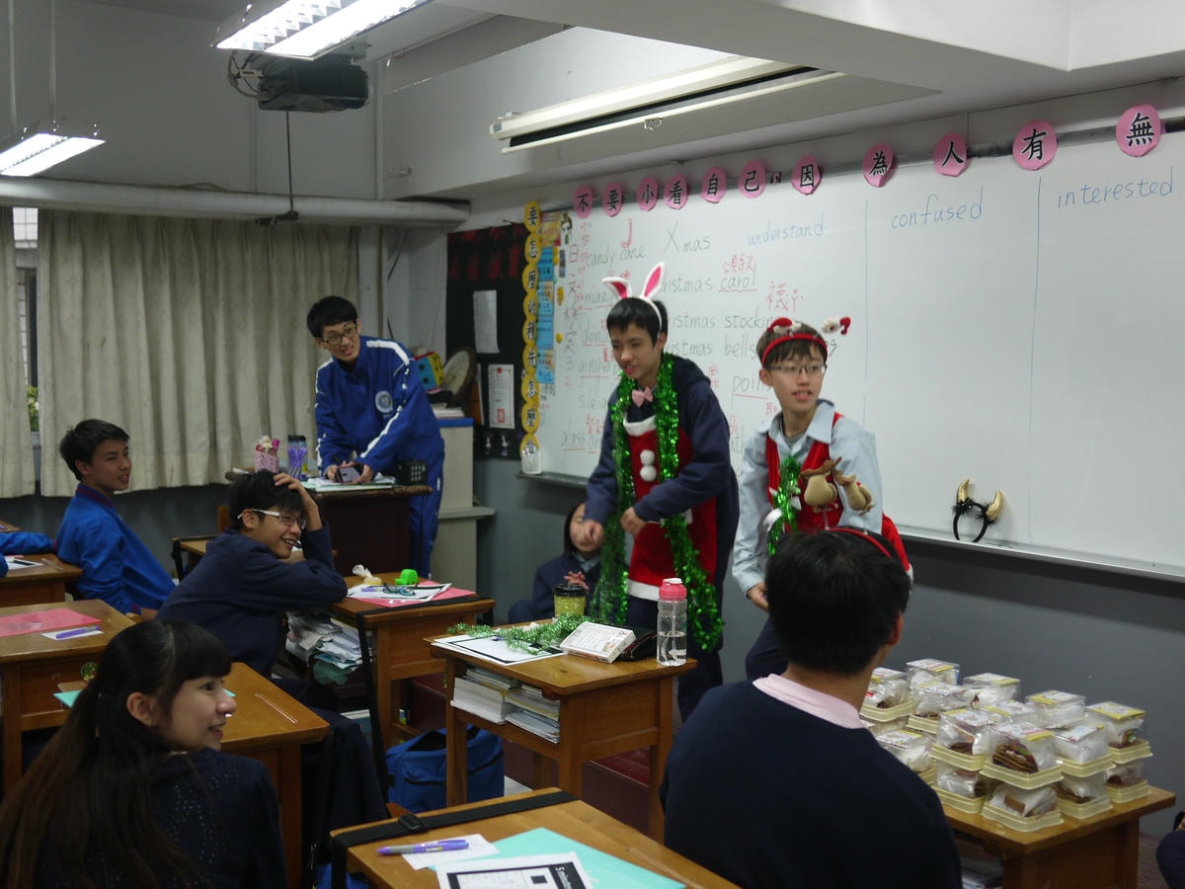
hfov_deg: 46.8
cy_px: 444
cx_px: 592
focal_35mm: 40
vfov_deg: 36.0
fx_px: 1369
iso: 160
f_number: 1.7
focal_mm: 20
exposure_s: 1/100
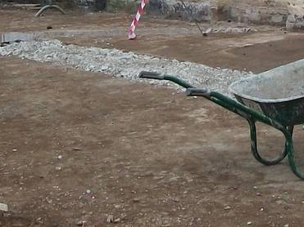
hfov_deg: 14.0
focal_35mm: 138
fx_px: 1212
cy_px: -103
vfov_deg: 10.4
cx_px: 334
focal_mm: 5.7
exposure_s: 1/200
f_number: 2.9
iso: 80
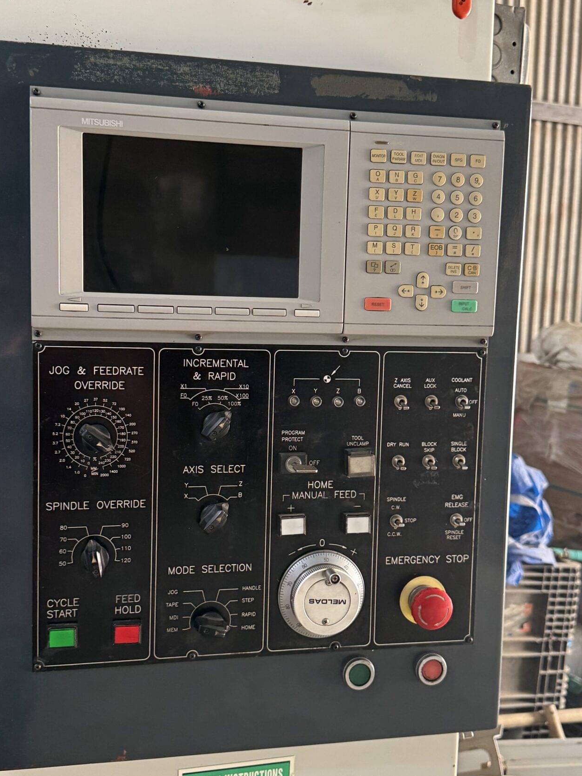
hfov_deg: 38.6
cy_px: 386
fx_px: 830
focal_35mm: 37
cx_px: 283
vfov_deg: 50.1
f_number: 1.78
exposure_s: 1/50
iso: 250
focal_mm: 6.76
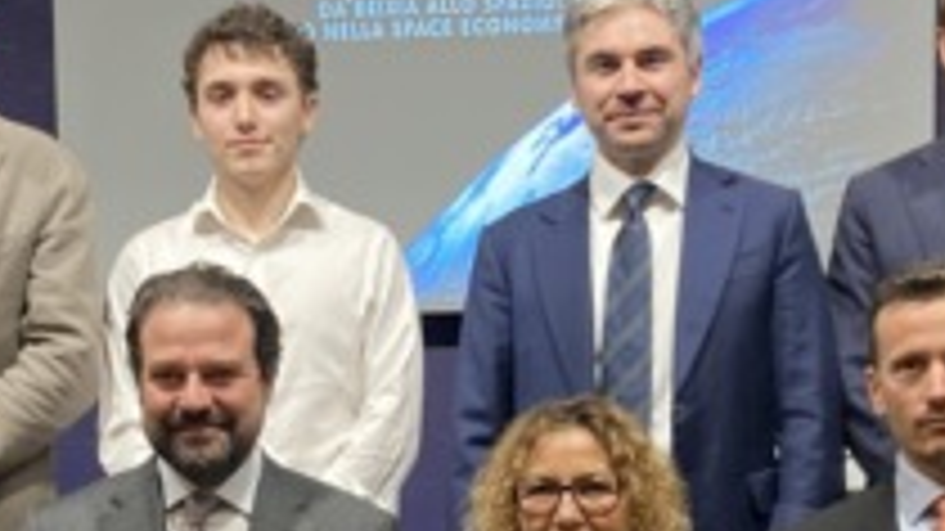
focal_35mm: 99
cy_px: 706
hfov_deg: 21.5
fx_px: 2480
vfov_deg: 11.9
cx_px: 387
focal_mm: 3.99
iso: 100
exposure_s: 1/50
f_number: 1.8
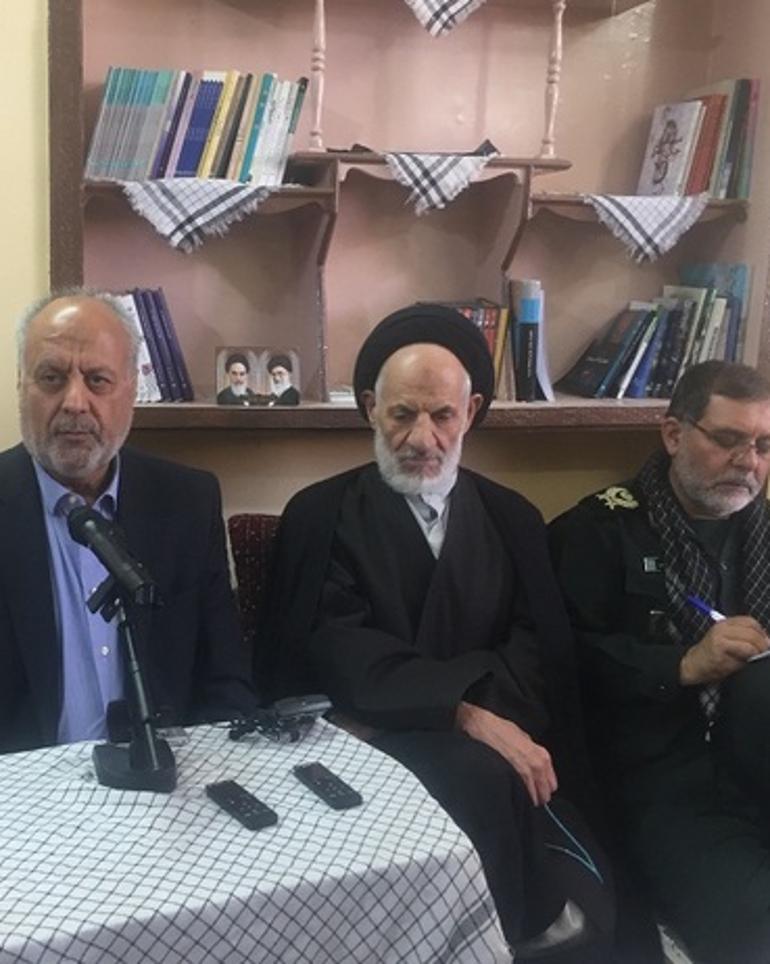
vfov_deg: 48.0
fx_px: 1084
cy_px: 481
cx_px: 223
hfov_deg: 38.4
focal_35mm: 38
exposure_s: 1/33
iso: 100
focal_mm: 4.15
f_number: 2.2
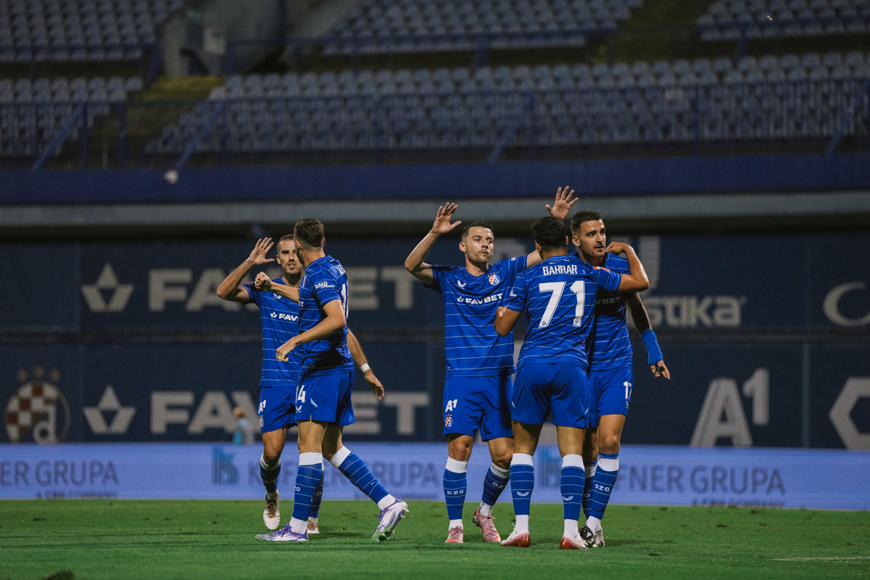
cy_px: 290
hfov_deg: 10.3
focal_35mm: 200
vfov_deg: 6.9
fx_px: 4831
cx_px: 435
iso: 3200
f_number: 2.8
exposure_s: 1/1250
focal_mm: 200
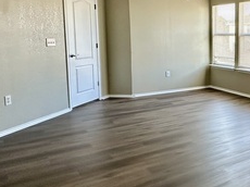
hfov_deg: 40.9
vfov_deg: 36.6
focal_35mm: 39
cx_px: 258
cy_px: 72
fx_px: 281
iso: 250
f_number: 2.2
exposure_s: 1/99
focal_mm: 2.22
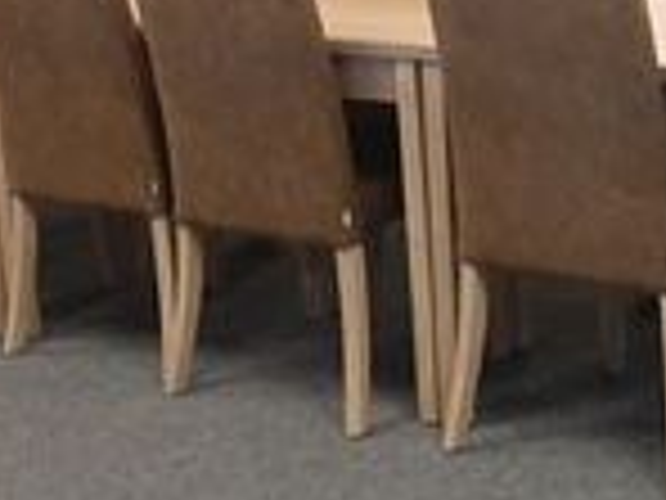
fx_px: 1655
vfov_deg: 17.0
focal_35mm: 86
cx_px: 760
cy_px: 77
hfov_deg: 21.4
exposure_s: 1/50
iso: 125
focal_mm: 3.93
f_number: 1.7
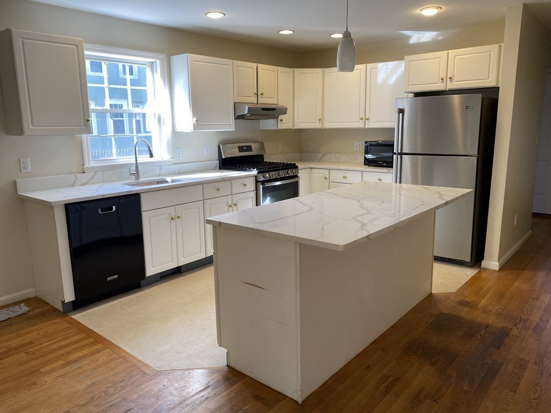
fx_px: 414
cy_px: 206
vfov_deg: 53.1
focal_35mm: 26
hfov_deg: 67.3
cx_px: 276
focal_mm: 4.25
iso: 64
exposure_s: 1/120
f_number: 1.8
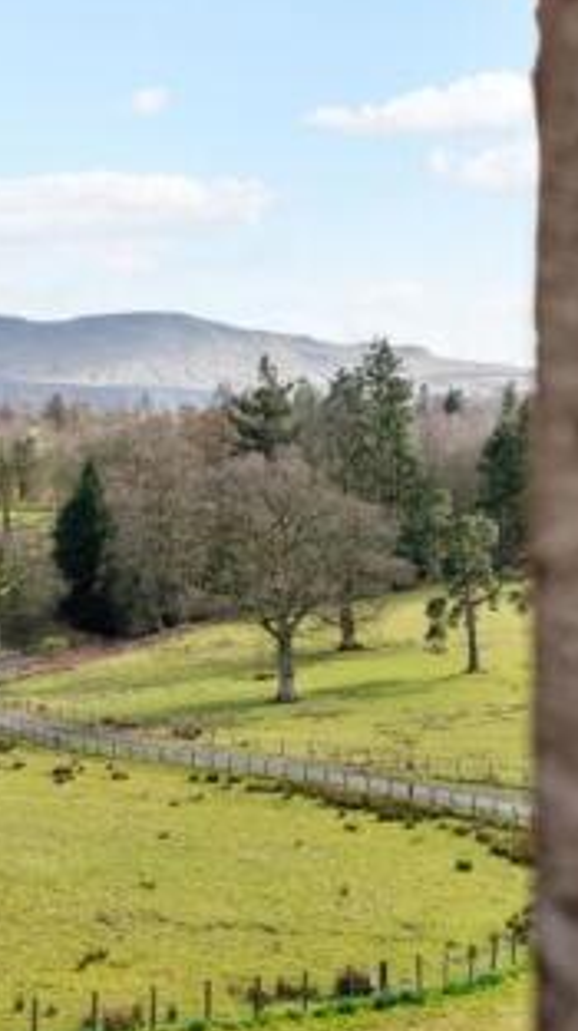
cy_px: 471
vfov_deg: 31.9
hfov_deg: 17.9
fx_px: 1802
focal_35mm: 66
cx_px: 51
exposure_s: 1/6400
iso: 800
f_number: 4
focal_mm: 20
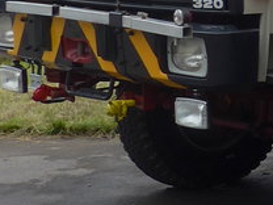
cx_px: 713
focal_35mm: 167
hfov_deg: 10.0
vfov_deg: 8.7
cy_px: -83
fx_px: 1317
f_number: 2.8
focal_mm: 6
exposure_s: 1/500
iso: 80
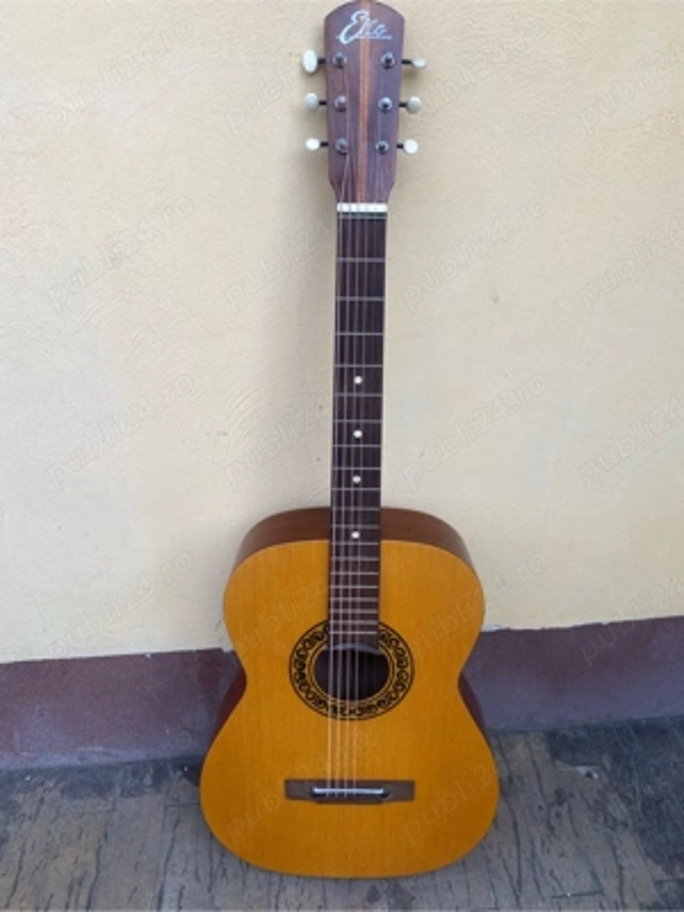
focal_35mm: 26
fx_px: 685
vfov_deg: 67.3
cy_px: 456
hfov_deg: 53.1
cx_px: 342
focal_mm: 4.25
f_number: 1.8
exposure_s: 1/125
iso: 32
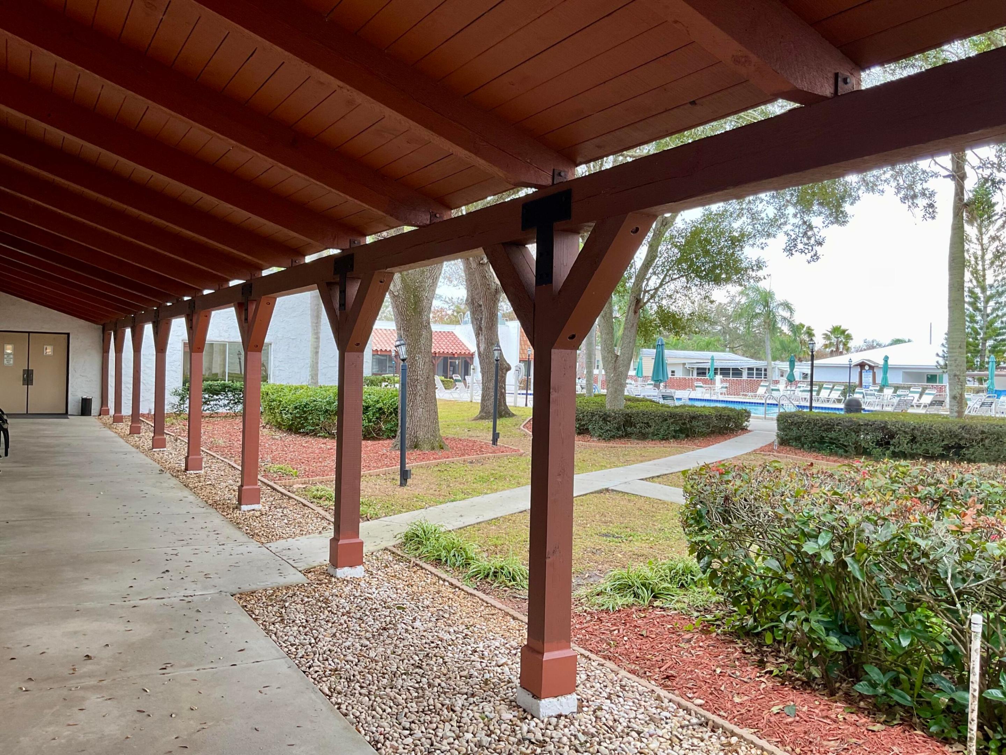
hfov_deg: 61.7
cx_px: 503
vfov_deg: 48.2
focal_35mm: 29
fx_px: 843
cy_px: 378
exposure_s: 1/120
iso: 25
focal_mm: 3
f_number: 1.8
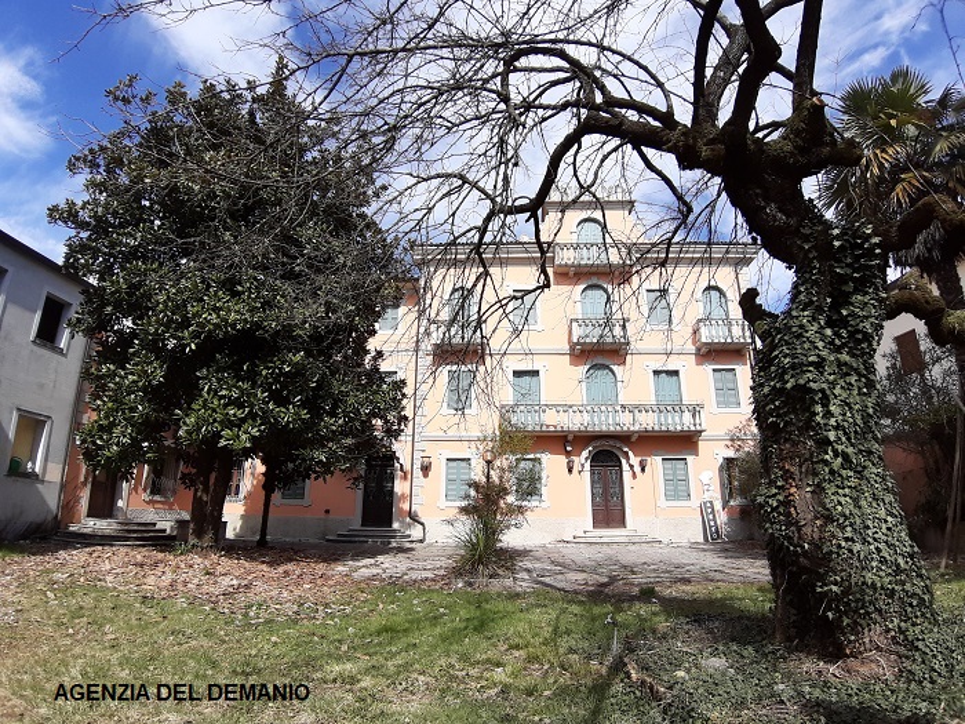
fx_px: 502
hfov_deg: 87.8
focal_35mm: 18
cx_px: 482
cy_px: 362
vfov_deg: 71.6
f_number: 2.4
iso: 40
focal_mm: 1.87
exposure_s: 1/874
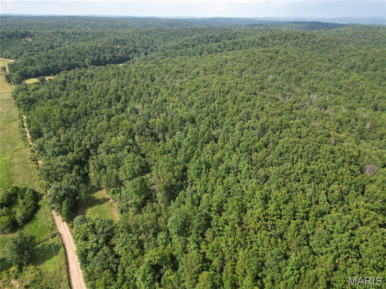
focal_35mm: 24
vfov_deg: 56.8
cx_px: 193
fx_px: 268
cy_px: 144
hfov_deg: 71.6
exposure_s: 1/2000
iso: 150
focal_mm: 6.72
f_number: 1.7
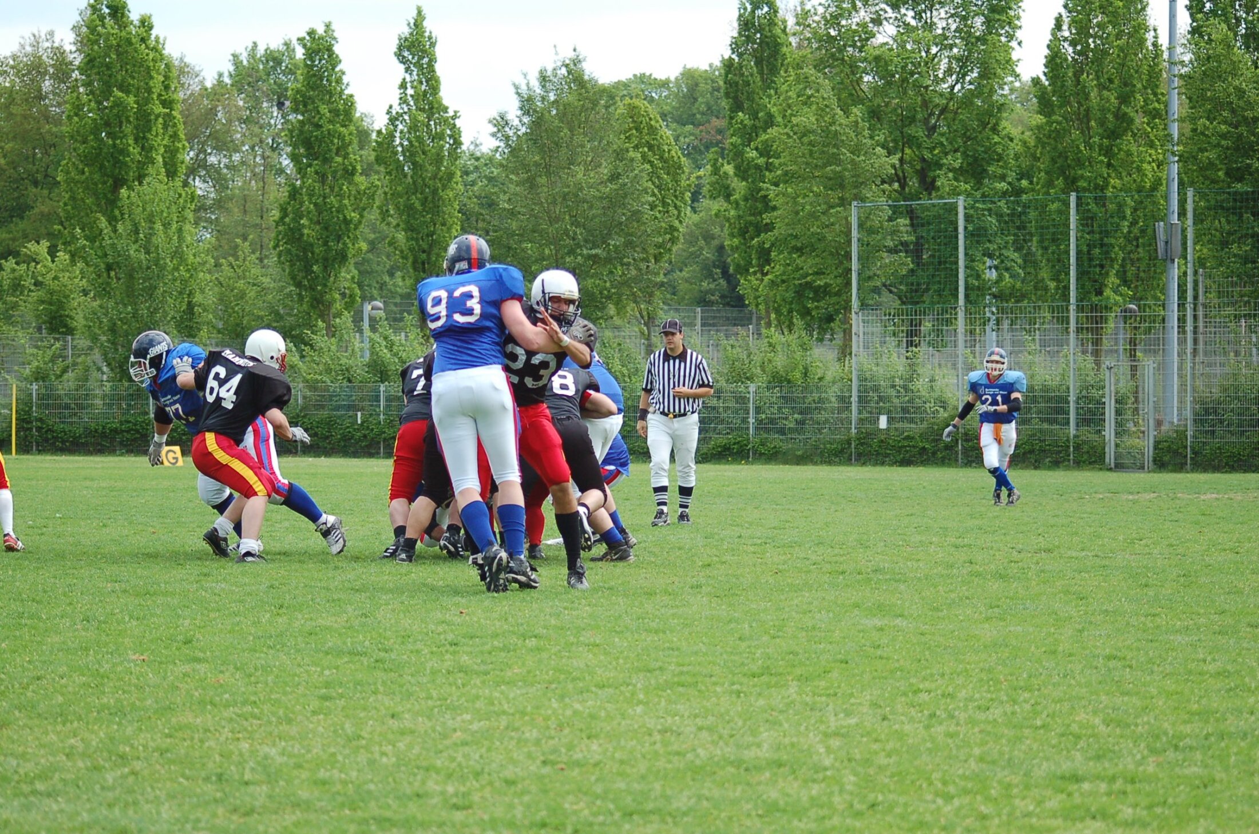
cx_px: 630
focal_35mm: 105
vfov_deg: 13.0
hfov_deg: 19.5
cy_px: 417
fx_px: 3665
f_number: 4
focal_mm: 70
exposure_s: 1/1000
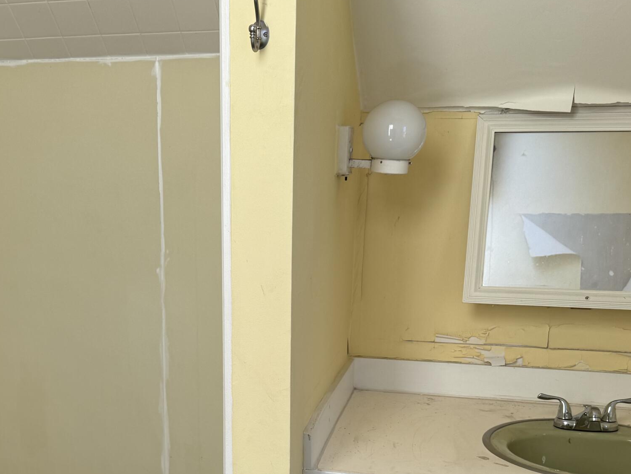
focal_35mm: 48
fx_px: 875
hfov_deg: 39.2
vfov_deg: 29.7
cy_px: 367
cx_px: 210
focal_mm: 6.76
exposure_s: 1/567
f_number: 1.78
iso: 80
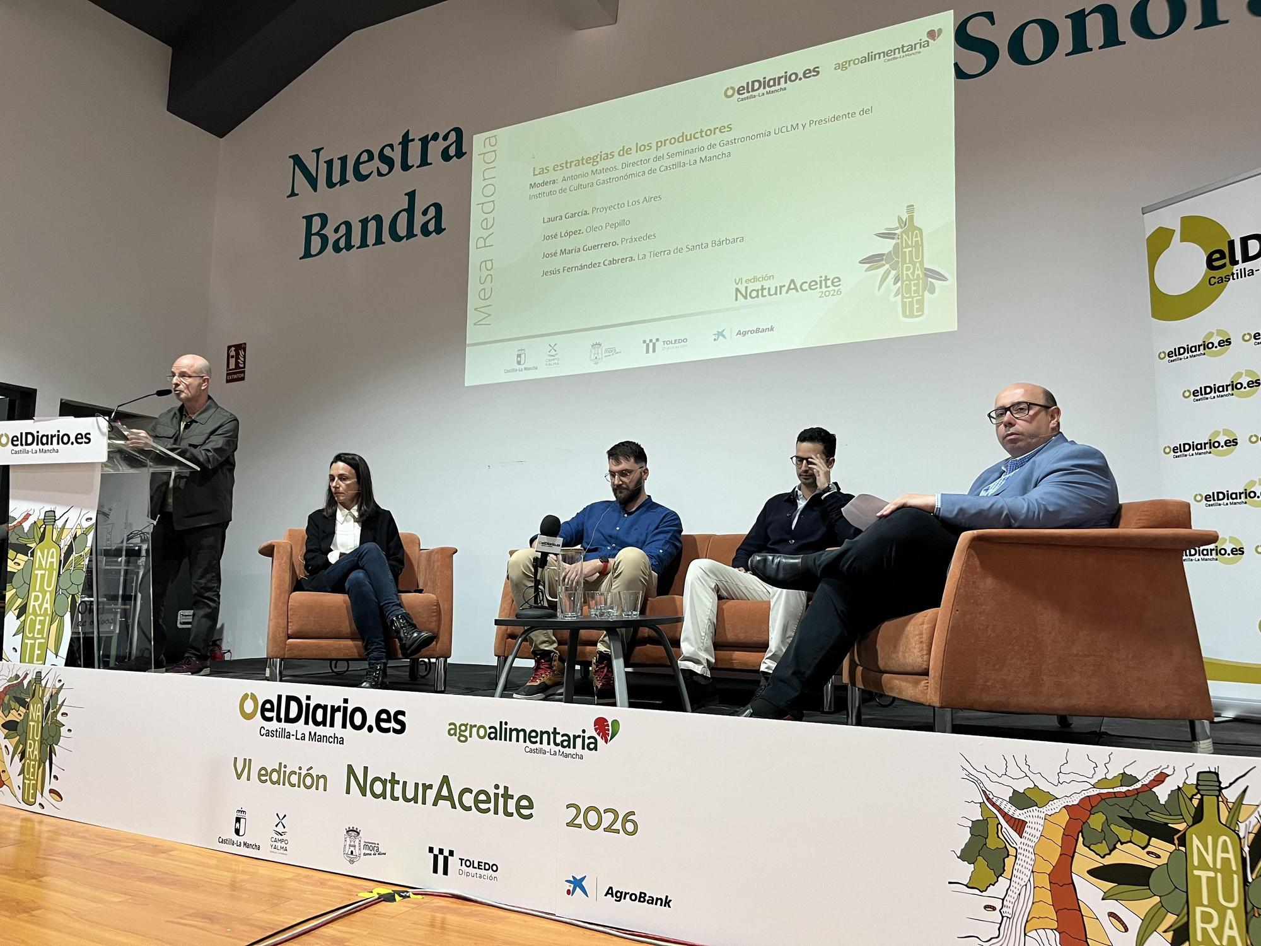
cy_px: 473
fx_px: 947
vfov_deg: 53.1
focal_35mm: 26
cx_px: 630
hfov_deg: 67.3
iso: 125
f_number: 1.6
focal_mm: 5.1
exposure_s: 1/60
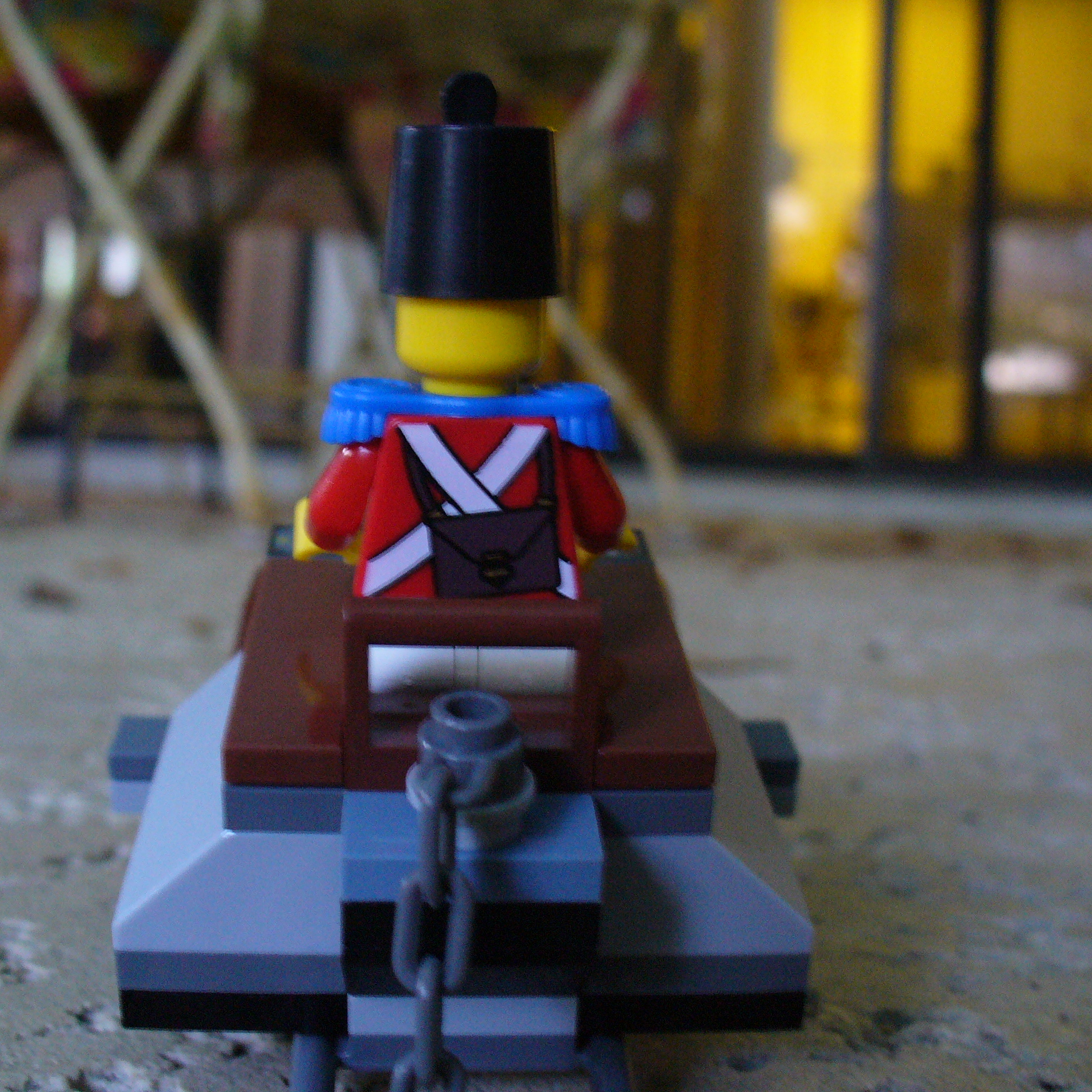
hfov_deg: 38.3
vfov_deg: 38.3
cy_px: 543
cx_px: 498
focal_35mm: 44
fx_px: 1570
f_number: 2.8
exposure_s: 1/8
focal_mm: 6.1
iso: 200
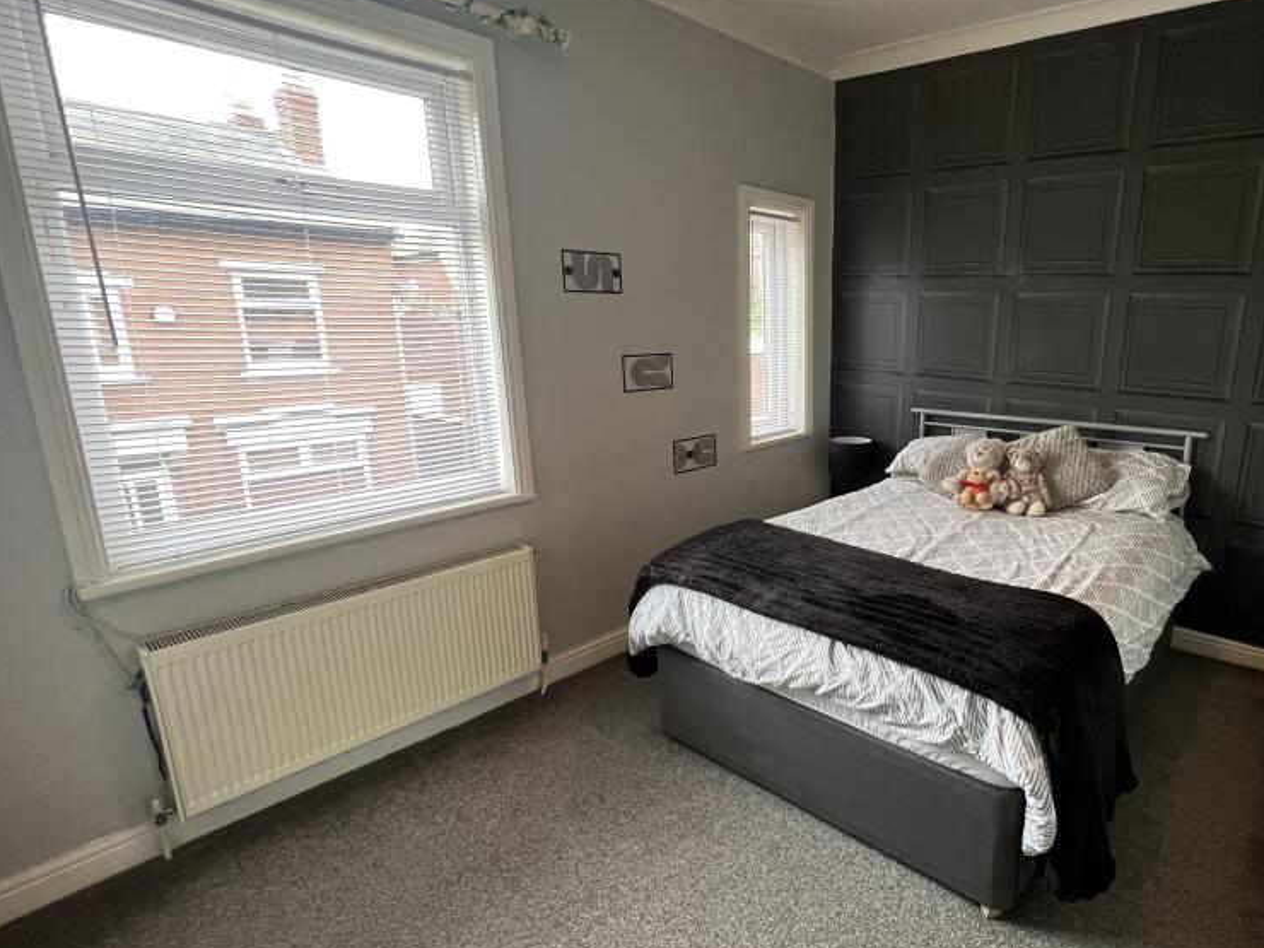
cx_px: 815
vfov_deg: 71.6
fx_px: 657
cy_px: 480
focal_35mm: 18
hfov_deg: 85.5
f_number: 1.8
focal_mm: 1.57
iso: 250
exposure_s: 1/50
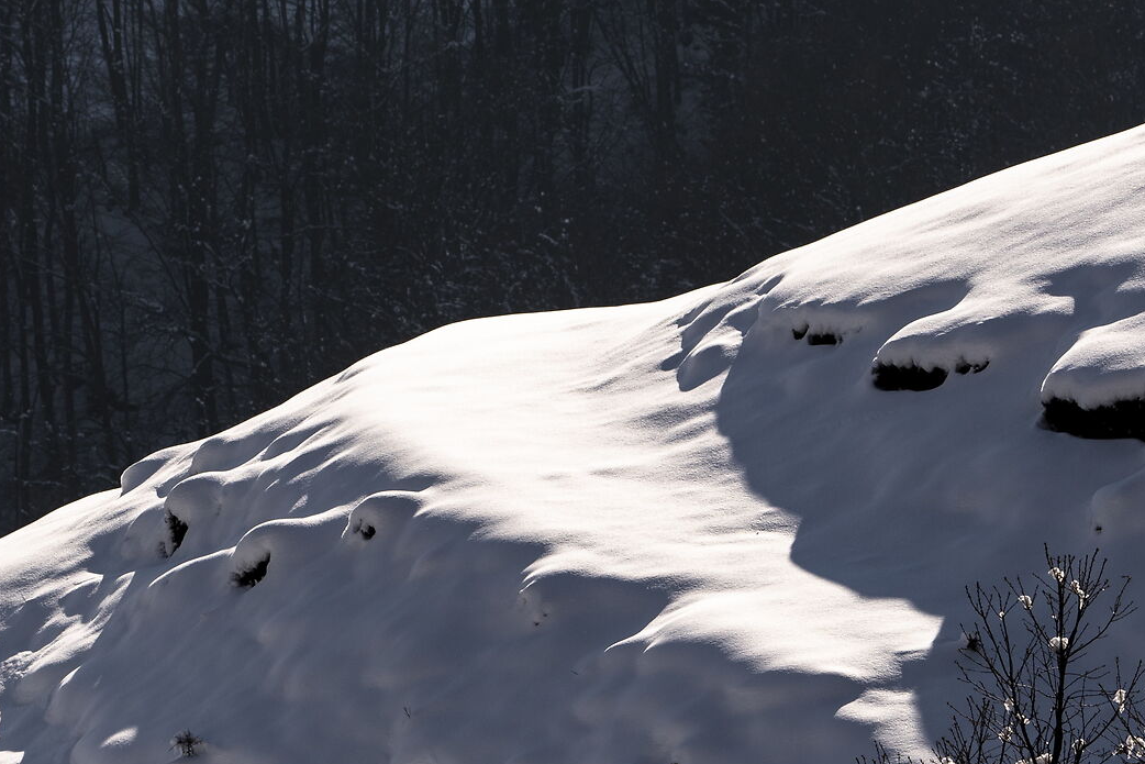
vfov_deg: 2.5
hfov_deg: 3.7
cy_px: 571
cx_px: 446
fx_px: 17590
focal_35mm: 553
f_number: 10
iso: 100
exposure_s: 1/400
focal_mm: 240
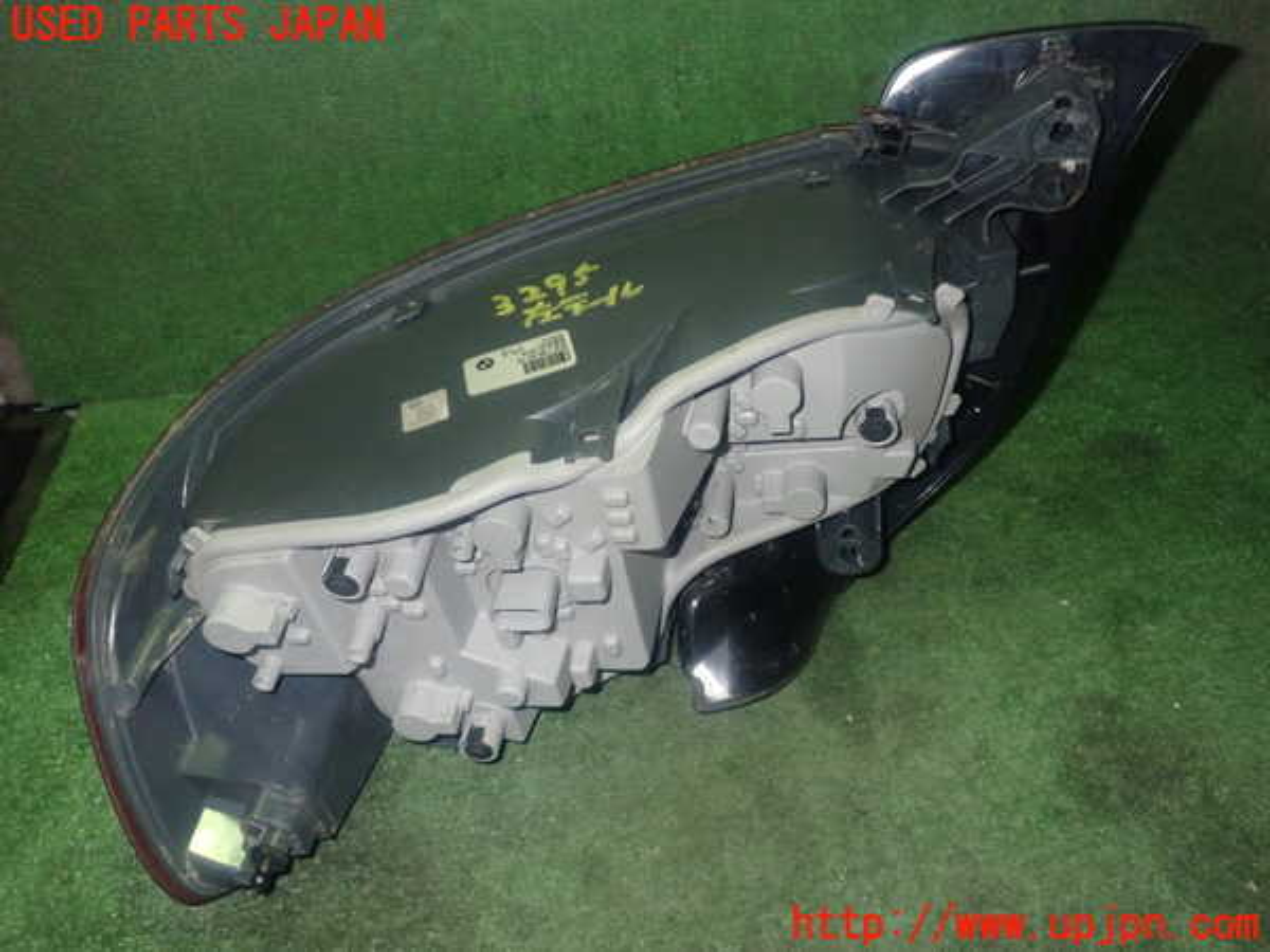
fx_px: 1101
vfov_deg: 46.8
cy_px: 476
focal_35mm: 30
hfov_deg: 60.0
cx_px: 635
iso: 800
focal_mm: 5.4
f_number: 6.3
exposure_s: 1/30
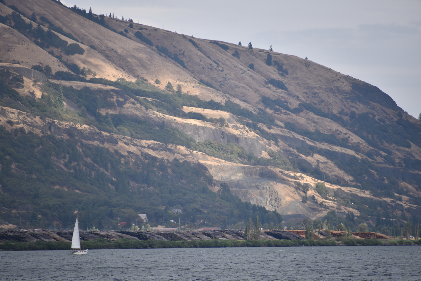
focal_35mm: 300
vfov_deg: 4.6
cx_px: 210
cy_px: 140
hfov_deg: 6.9
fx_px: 3509
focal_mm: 300
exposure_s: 1/640
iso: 160
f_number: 5.6
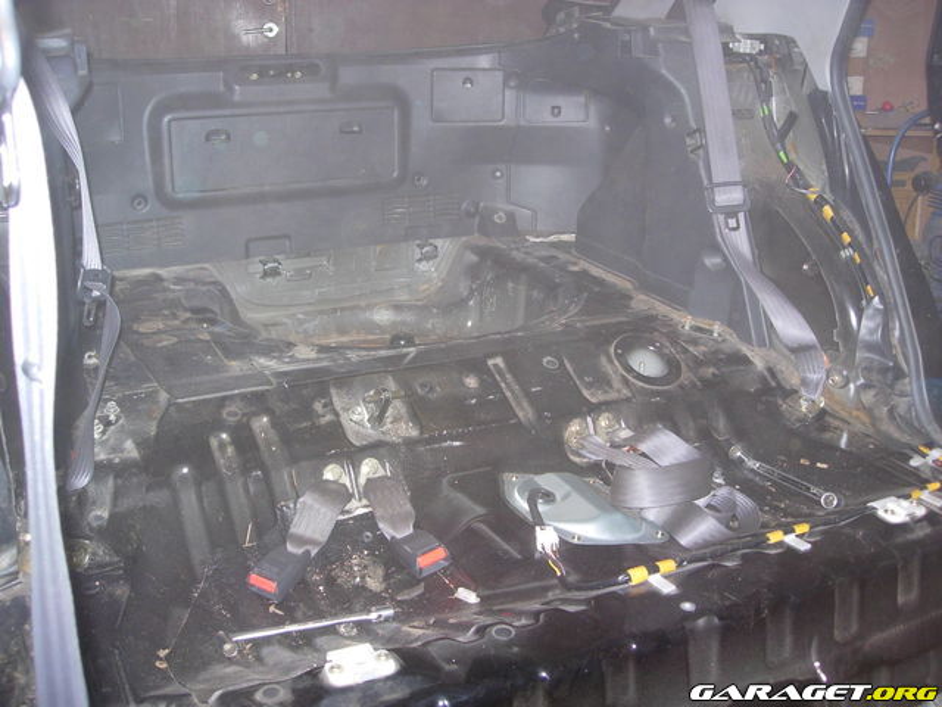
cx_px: 471
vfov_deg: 37.7
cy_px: 354
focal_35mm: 38
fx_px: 1034
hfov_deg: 49.0
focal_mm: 7.8
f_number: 2.8
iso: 125
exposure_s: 1/102
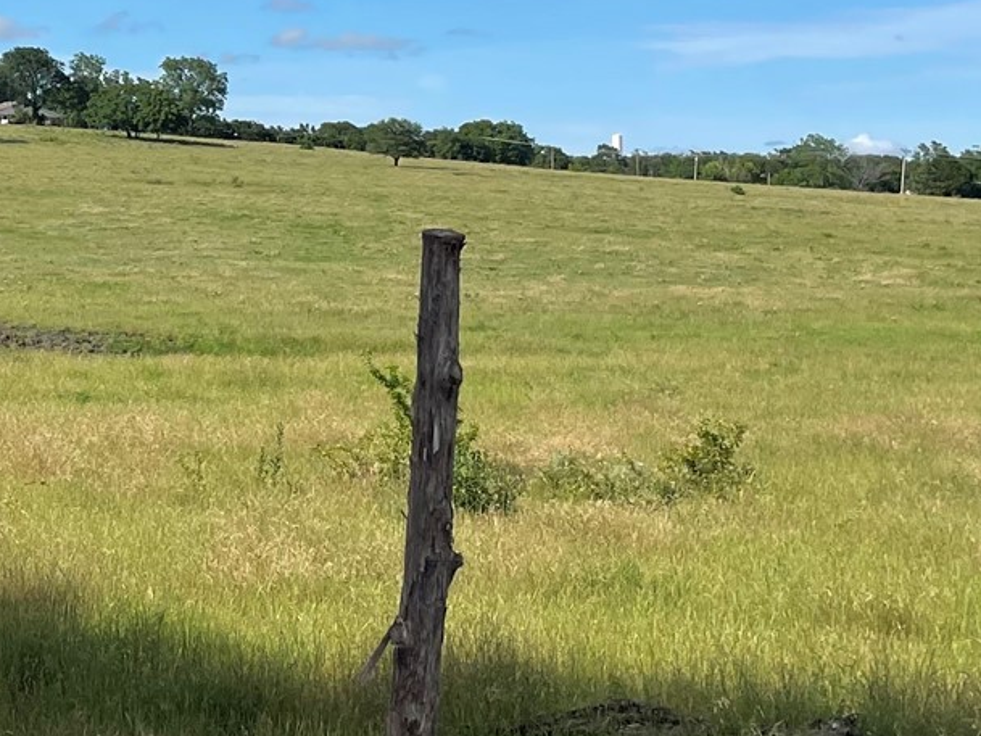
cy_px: -126
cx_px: -140
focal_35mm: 82
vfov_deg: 17.2
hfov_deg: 22.3
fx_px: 2324
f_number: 1.6
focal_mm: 4.2
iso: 32
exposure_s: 1/4000
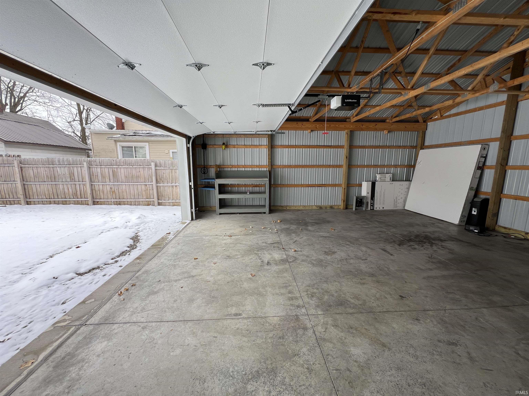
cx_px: 264
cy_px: 198
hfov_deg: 106.2
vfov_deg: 89.9
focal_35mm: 13
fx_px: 199
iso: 32
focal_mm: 1.57
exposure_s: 1/176
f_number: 1.8
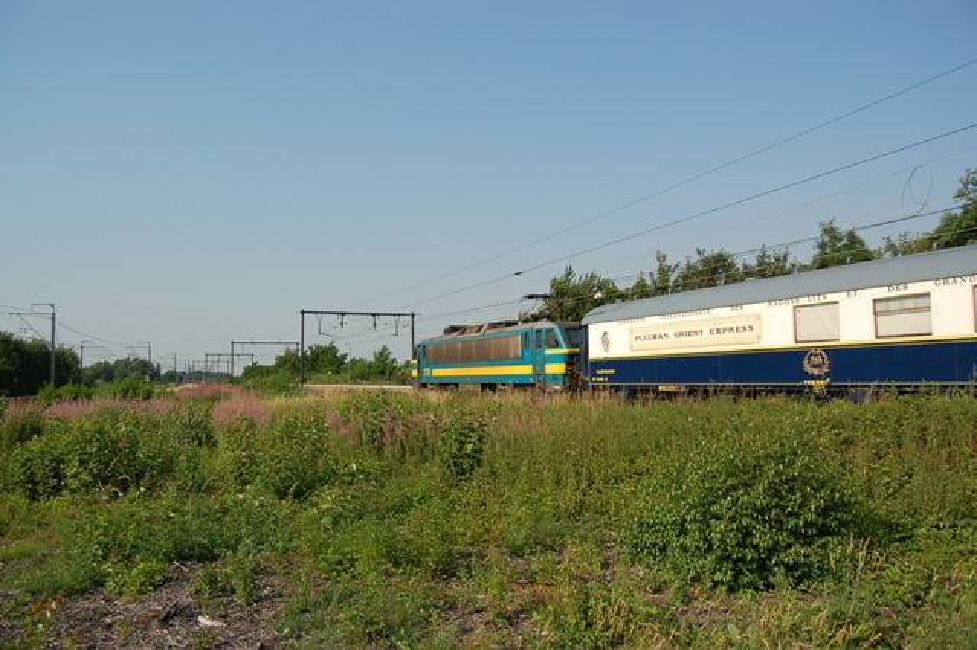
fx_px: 732
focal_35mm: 27
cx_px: 488
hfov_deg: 67.4
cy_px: 325
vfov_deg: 47.9
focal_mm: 18
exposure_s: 1/1250
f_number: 5
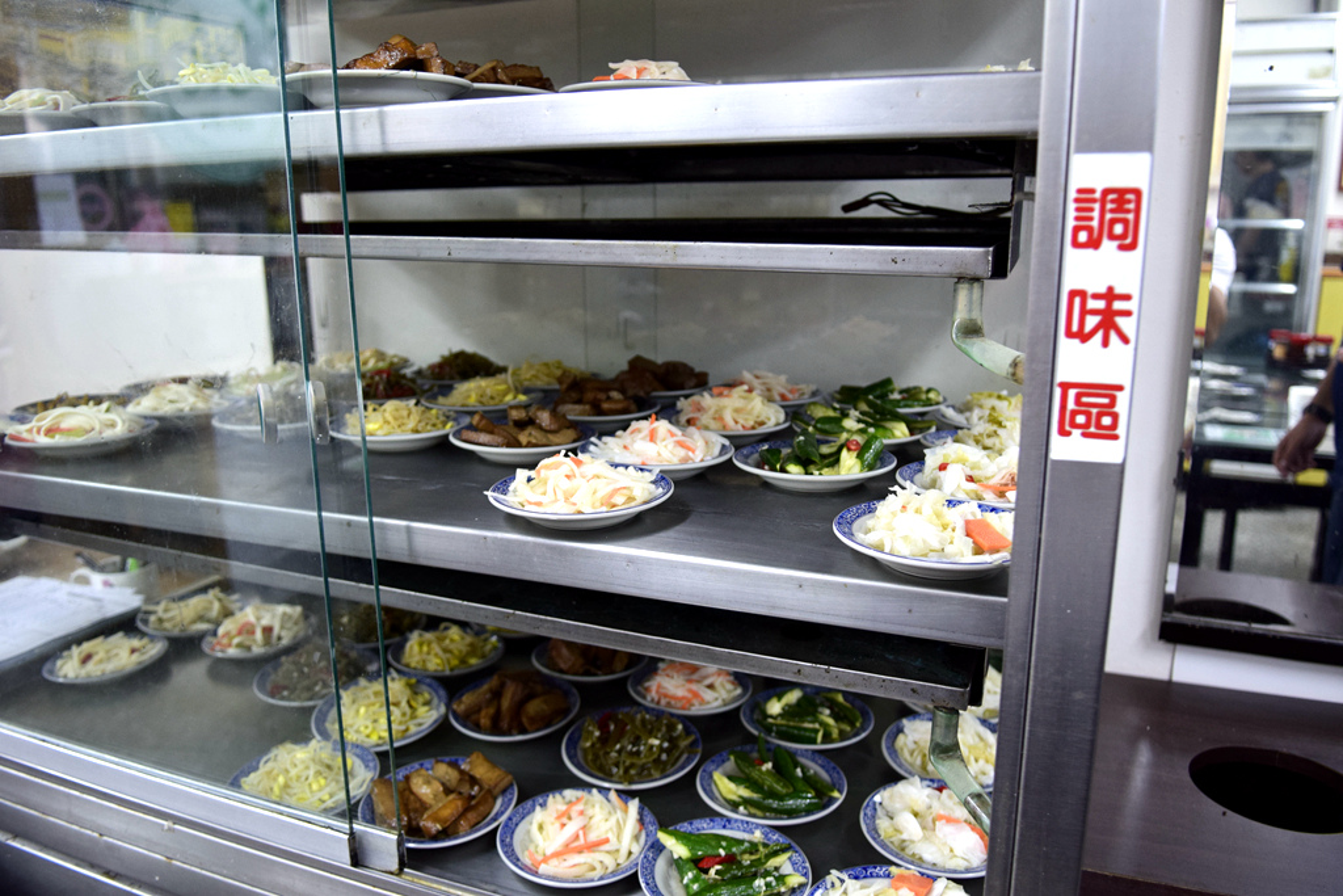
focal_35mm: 26
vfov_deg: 50.4
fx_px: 951
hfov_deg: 70.4
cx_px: 672
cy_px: 448
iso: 800
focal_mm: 17
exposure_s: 1/100
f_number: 2.8
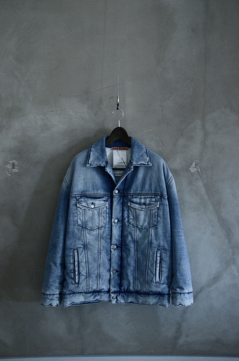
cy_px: 180
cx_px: 120
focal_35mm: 33
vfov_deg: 57.3
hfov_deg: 39.8
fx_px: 330
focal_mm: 22
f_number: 4
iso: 2500
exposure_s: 1/80
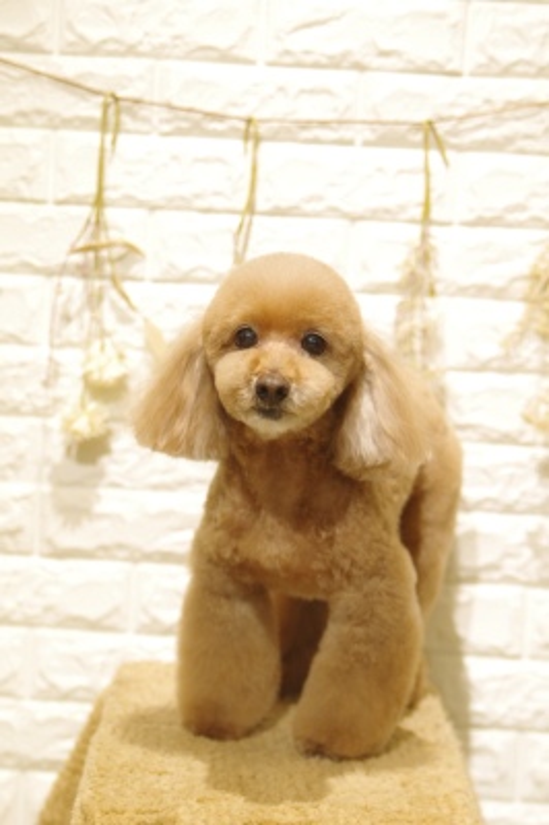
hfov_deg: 18.2
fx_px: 1718
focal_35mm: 75
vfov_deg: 27.0
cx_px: 274
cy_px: 412
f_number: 3.2
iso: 500
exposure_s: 1/125
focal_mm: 50
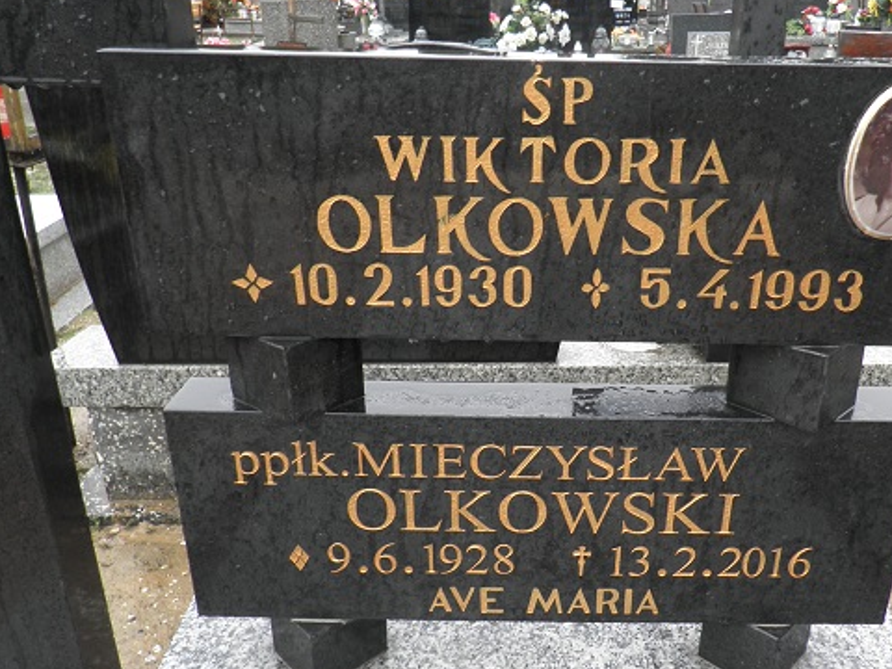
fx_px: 825
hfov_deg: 56.5
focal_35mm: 32
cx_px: 526
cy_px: 362
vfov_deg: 44.1
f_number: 3.3
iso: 64
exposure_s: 1/40
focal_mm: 4.3
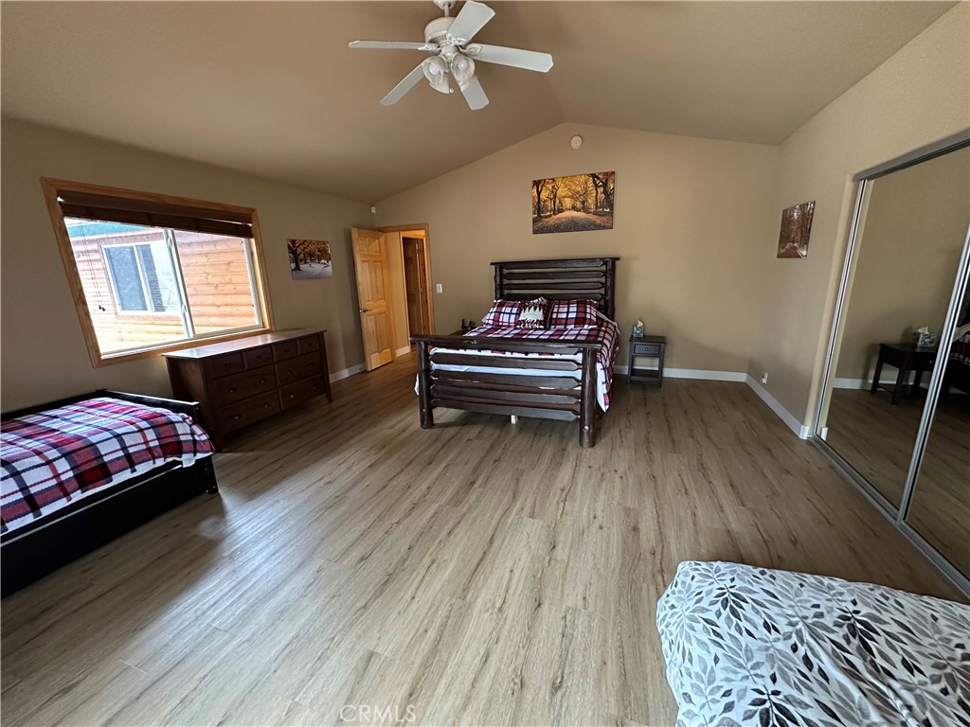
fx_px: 392
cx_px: 485
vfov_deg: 85.7
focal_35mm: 14
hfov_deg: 102.1
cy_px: 364
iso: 800
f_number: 2.2
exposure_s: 1/60
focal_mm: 2.22
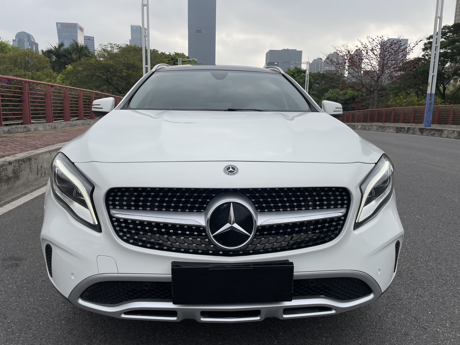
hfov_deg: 67.3
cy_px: 172
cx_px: 230
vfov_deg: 53.1
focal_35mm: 26
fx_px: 346
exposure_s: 1/3125
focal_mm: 4.2
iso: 32
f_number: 1.6
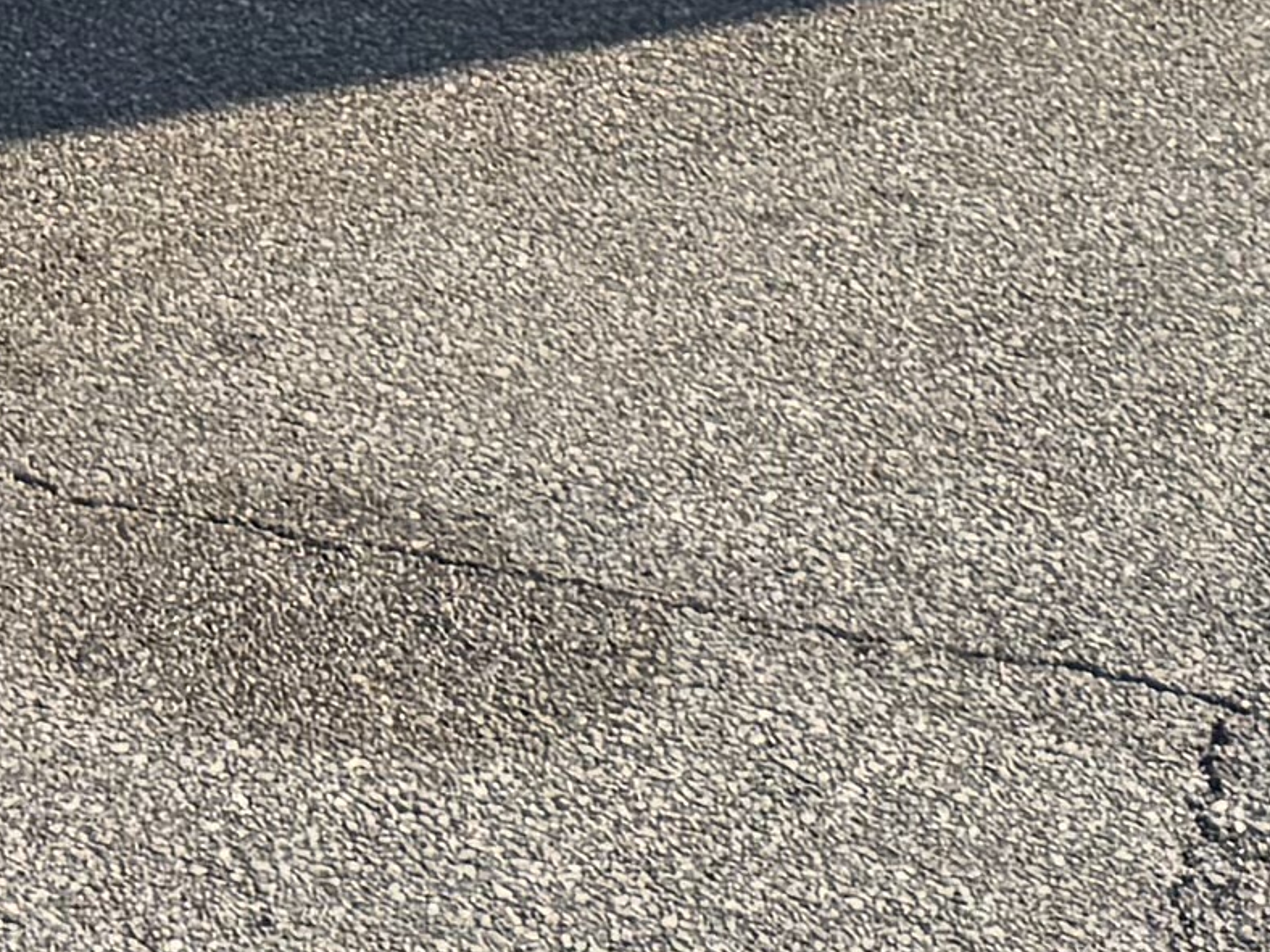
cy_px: -1427
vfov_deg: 7.8
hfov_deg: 10.8
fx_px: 6384
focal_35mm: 174
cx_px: -832
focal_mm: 6.76
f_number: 1.78
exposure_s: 1/3597
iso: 80
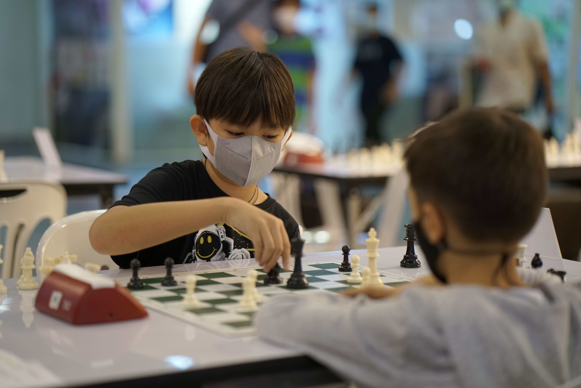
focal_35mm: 85
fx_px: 1372
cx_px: 290
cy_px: 194
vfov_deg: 16.1
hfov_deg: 23.9
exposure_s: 1/200
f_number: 2
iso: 2000
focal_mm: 85
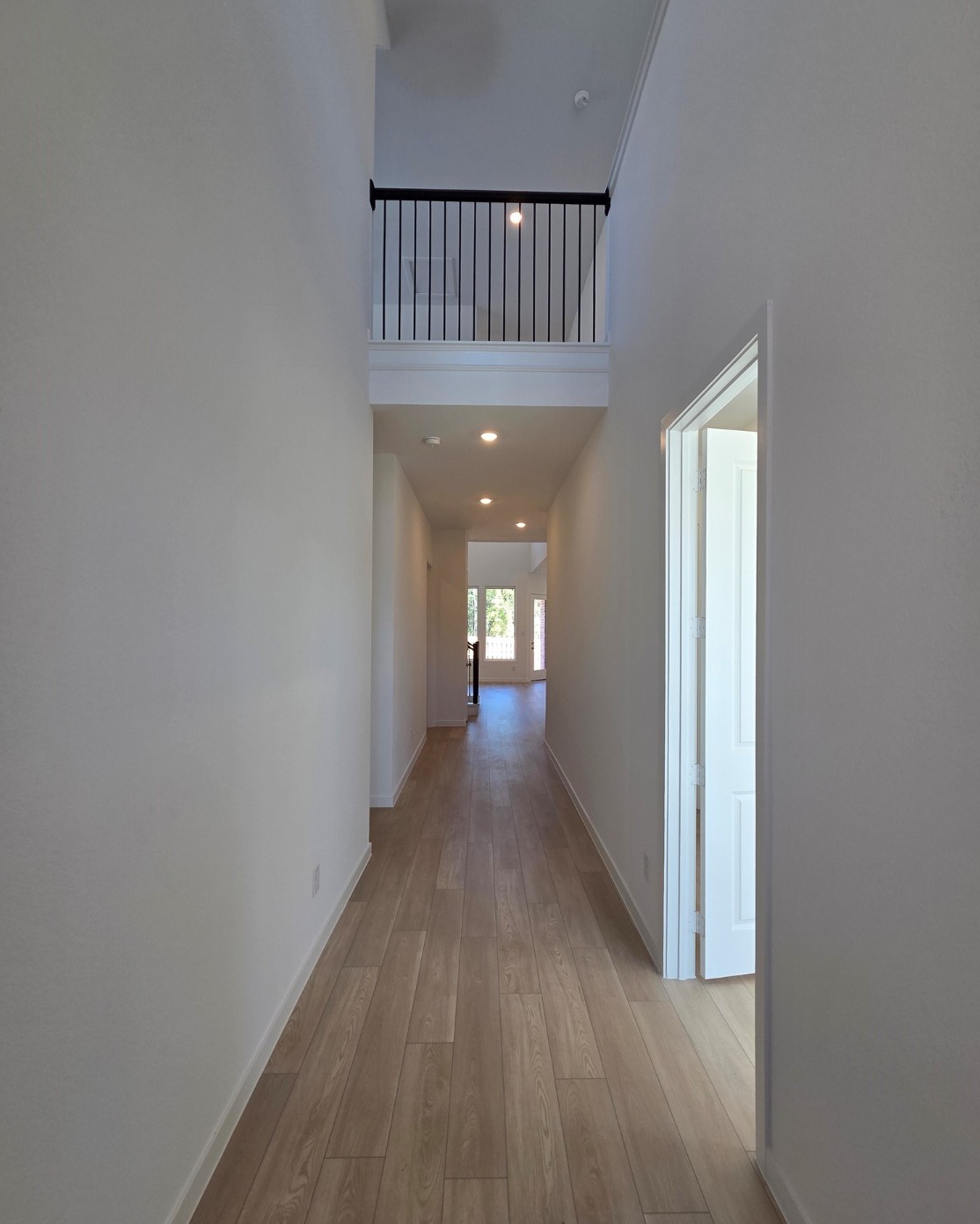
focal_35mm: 14
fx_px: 507
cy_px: 618
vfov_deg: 100.7
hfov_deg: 88.0
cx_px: 490
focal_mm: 2.2
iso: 64
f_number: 2.2
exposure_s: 1/120
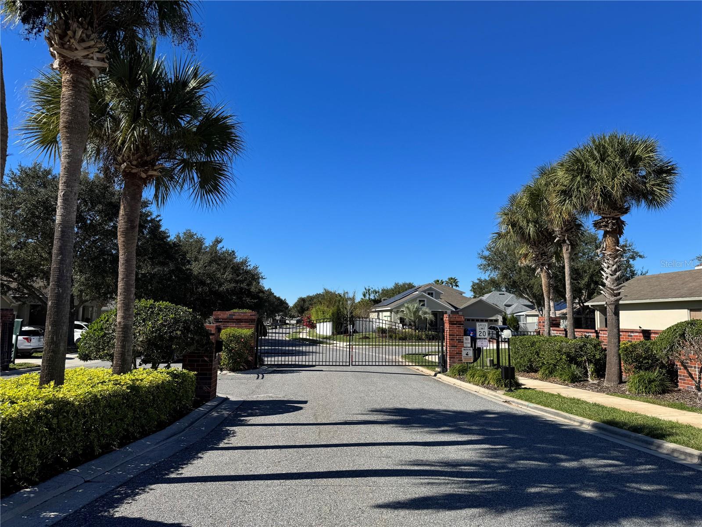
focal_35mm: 24
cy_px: 264
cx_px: 351
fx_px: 487
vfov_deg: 56.8
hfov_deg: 71.6
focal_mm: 6.76
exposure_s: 1/4310
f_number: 1.78
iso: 80
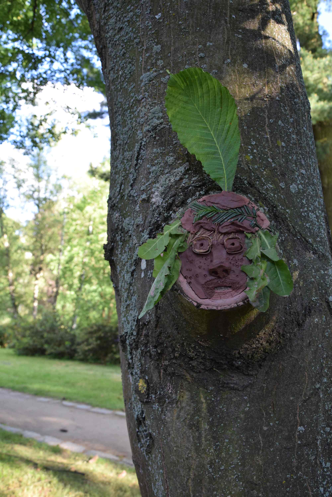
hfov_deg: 48.0
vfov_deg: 67.3
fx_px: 373
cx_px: 166
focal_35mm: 27
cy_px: 248
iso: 400
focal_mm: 18
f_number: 5
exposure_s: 1/100
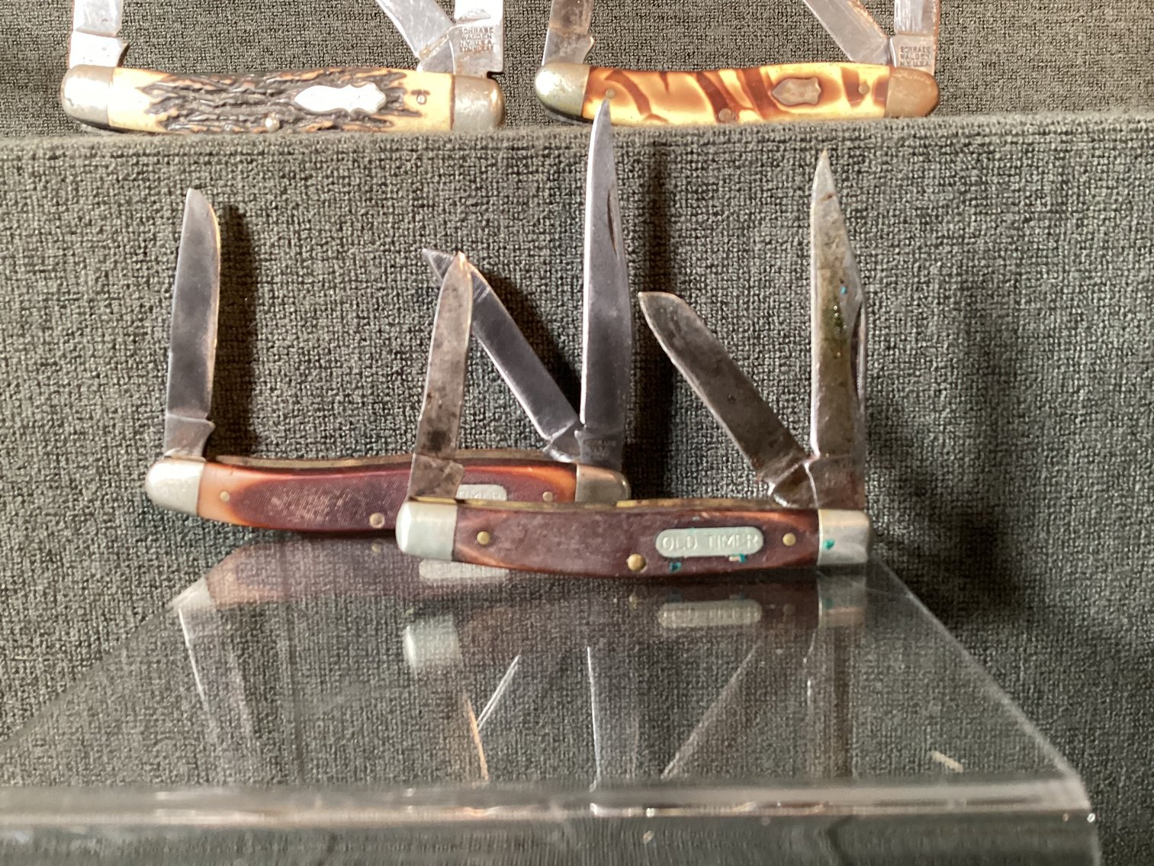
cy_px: 433
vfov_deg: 45.4
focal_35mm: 31
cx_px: 577
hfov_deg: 58.3
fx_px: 1034
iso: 400
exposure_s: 1/25
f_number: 2.4
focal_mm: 3.3
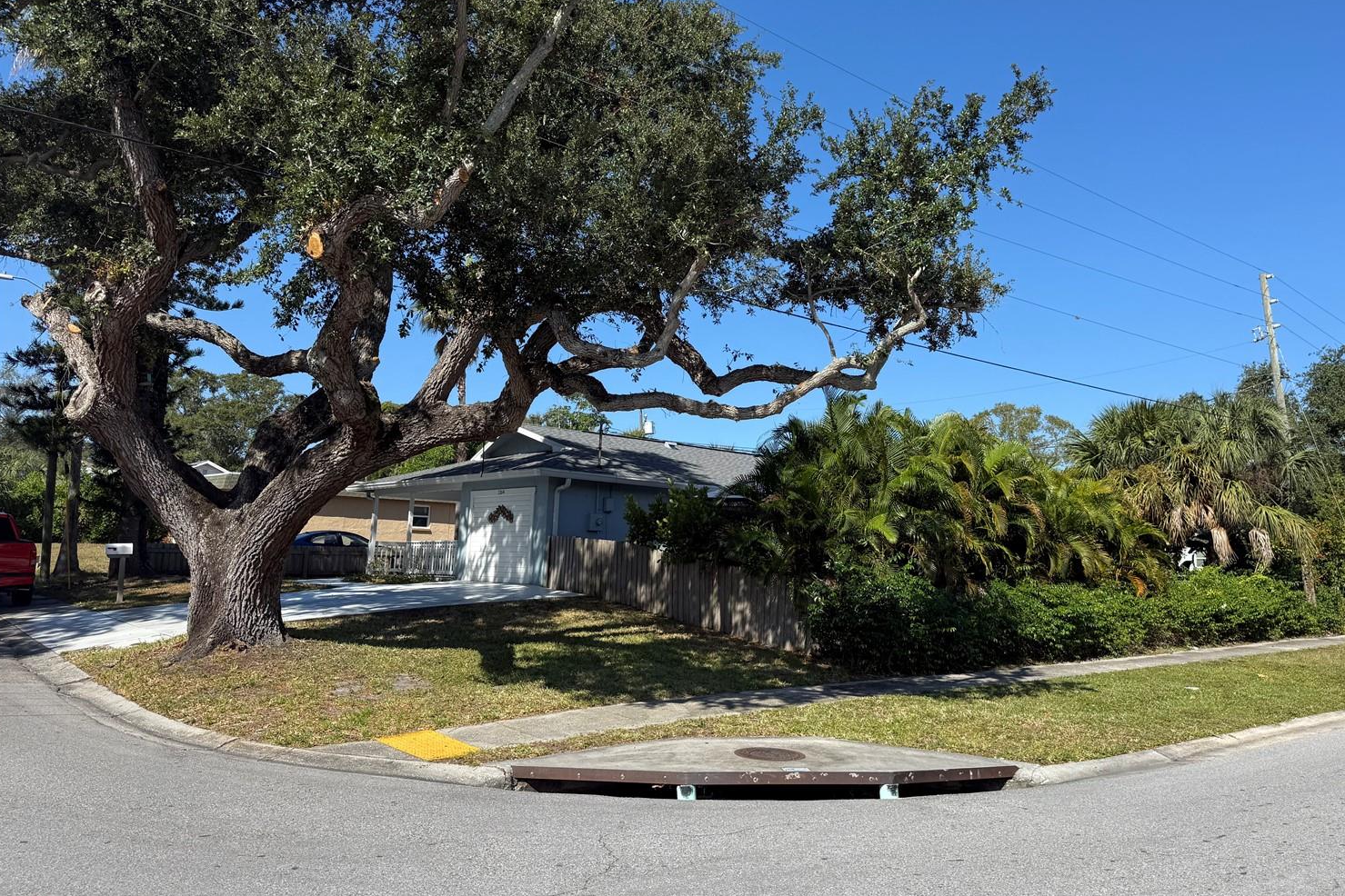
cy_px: 420
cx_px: 720
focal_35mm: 27
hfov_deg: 67.3
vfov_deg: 47.9
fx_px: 1009
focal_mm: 6.76
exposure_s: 1/3584
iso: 80
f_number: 1.78
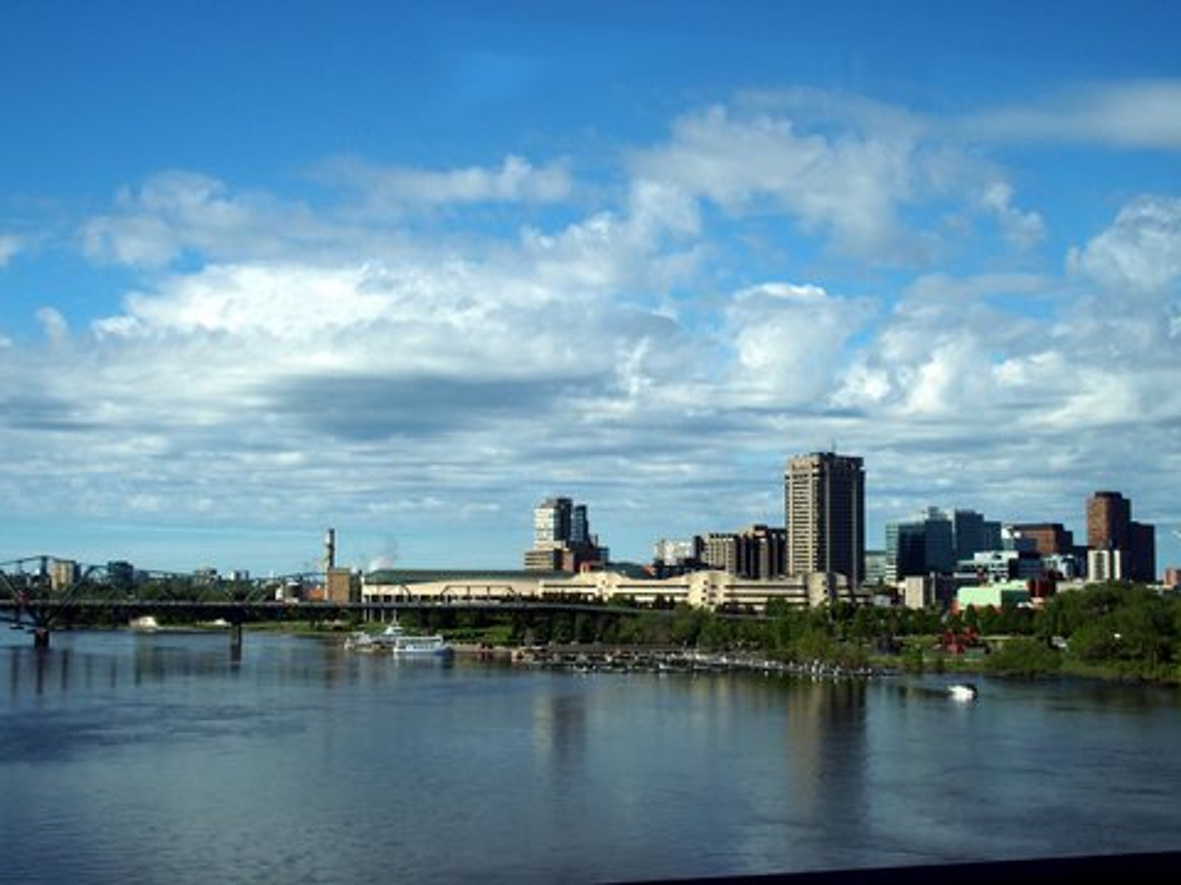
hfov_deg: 38.2
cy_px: 442
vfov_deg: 29.1
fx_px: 1706
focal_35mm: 50
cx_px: 590
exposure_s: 1/320
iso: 100
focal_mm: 10.8
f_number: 3.5
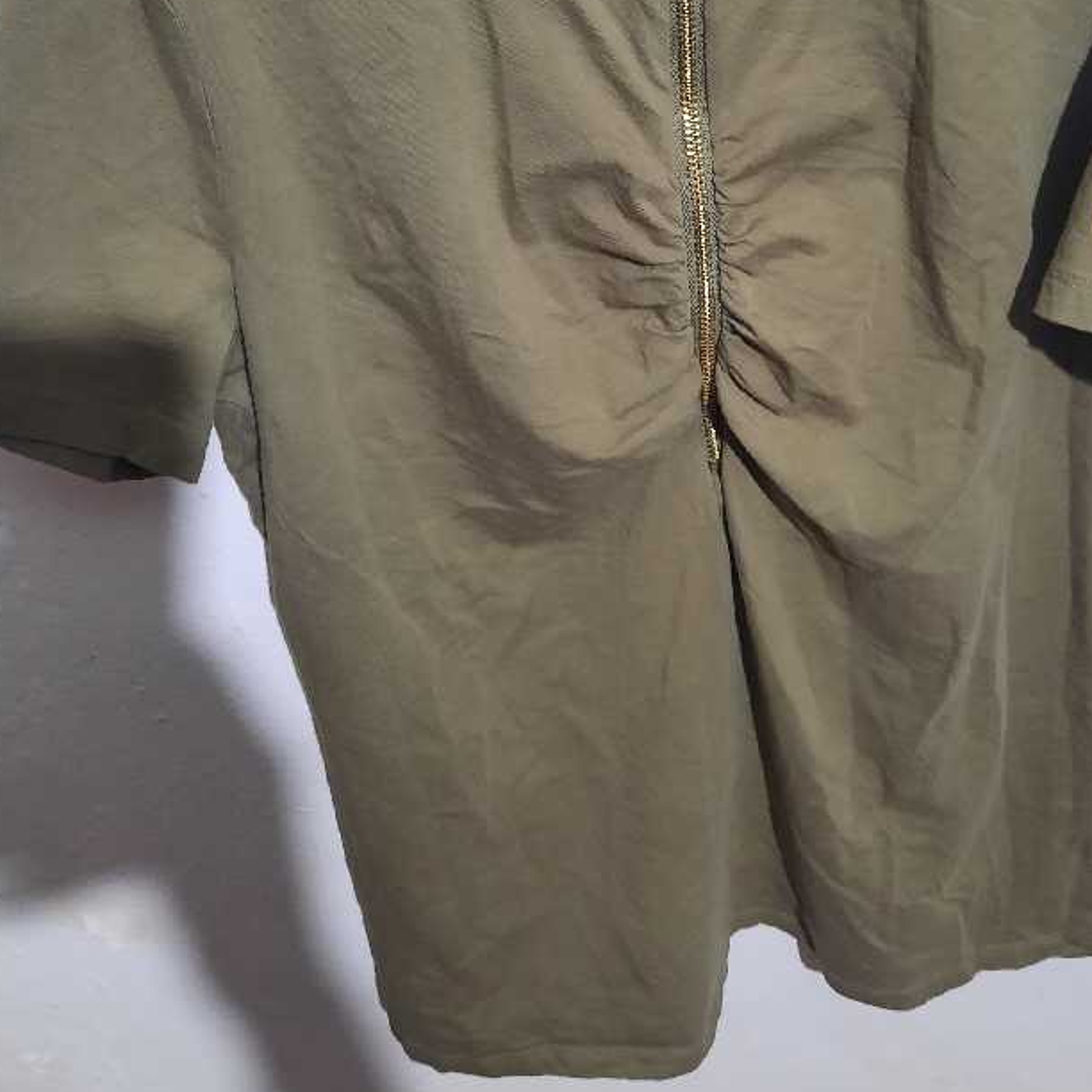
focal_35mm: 39
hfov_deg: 42.6
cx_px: 653
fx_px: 1392
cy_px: 280
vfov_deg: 41.6
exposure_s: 1/25
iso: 500
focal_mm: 4.6
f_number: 2
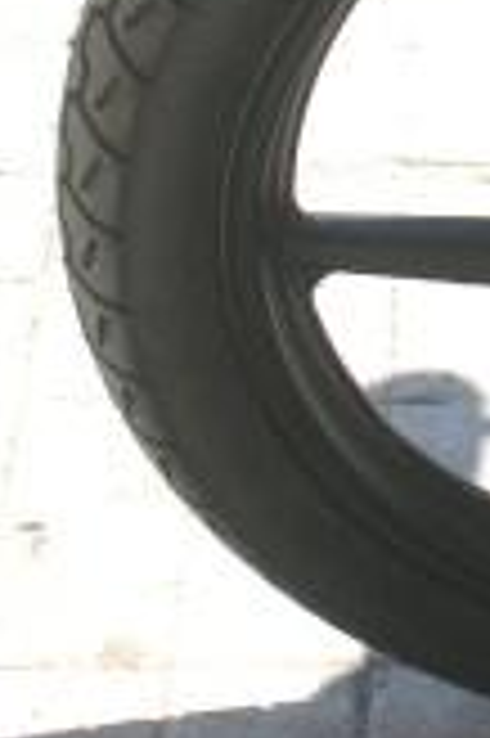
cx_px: 823
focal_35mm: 185
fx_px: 3785
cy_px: 254
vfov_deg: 11.1
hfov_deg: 7.2
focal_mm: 10.9
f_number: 3.7
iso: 50
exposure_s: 1/435
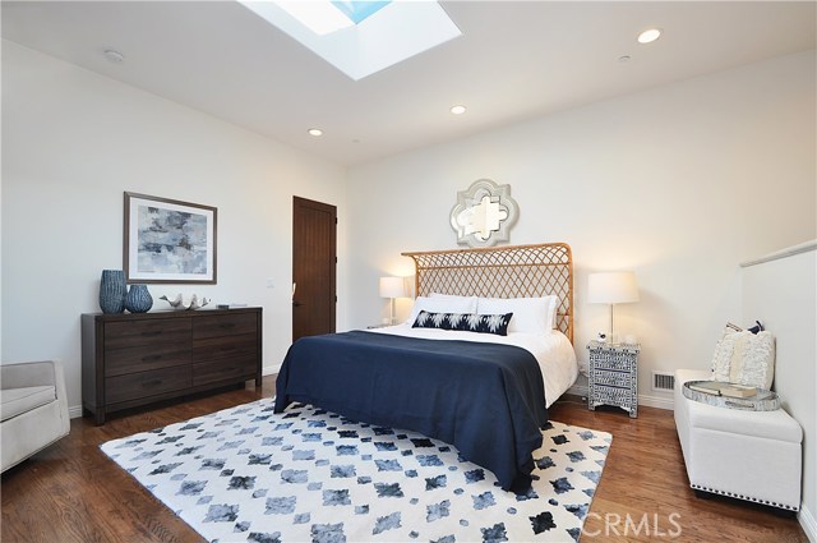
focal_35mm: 15
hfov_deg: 100.5
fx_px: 340
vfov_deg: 77.2
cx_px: 408
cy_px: 272
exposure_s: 1/20
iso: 320
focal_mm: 10
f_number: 8
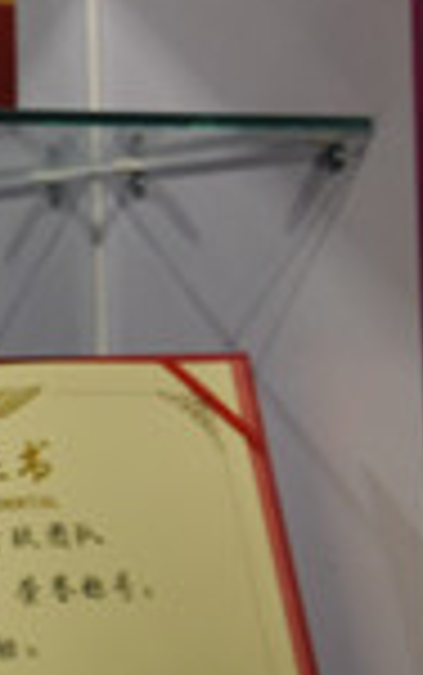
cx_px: -842
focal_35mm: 134
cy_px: 288
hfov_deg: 8.3
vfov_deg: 15.6
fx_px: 2467
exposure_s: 1/100
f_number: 5
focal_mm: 22
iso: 500
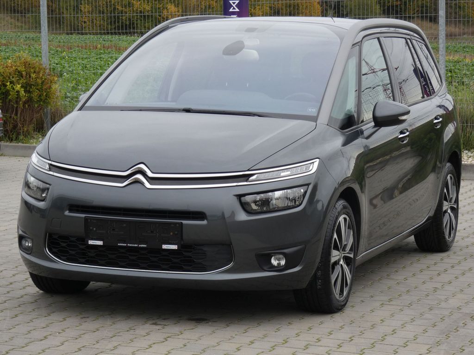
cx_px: 237
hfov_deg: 16.8
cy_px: 178
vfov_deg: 12.7
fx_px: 1602
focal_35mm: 117
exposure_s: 1/100
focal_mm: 21
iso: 80
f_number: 5.6
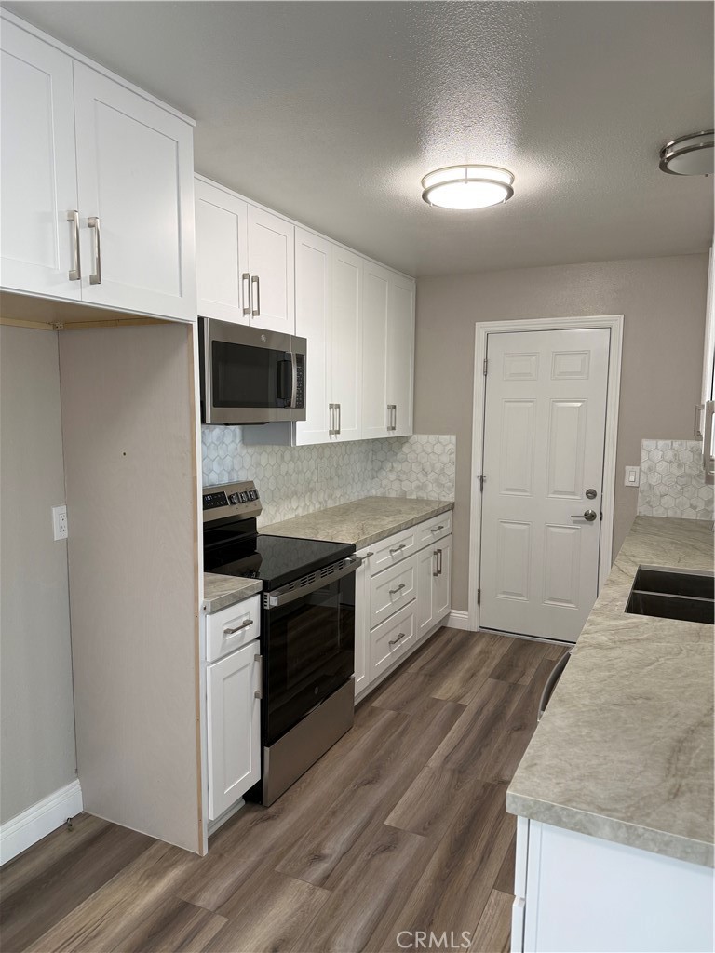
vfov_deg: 71.6
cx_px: 358
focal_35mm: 24
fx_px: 661
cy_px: 476
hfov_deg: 56.8
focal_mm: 6.76
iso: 125
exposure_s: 1/120
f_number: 1.78
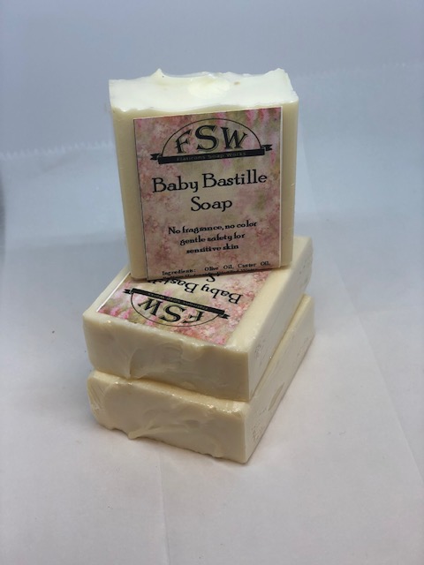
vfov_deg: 36.8
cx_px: 212
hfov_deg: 28.0
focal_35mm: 52
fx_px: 849
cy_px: 282
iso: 25
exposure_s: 1/120
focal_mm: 6
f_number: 2.4
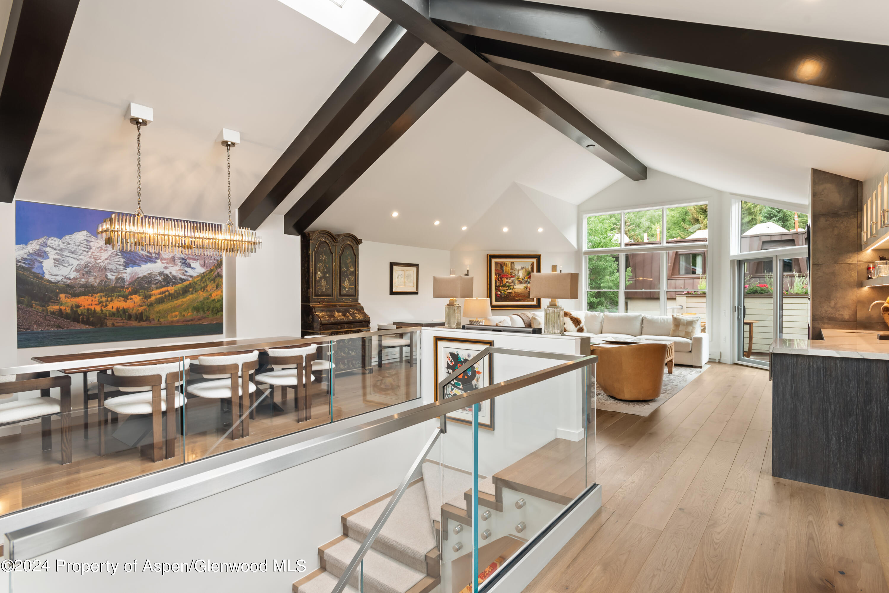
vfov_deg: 64.6
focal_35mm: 19
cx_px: 444
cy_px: 296
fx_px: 469
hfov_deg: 86.9
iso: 640
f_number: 7.1
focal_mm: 19
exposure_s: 1/13
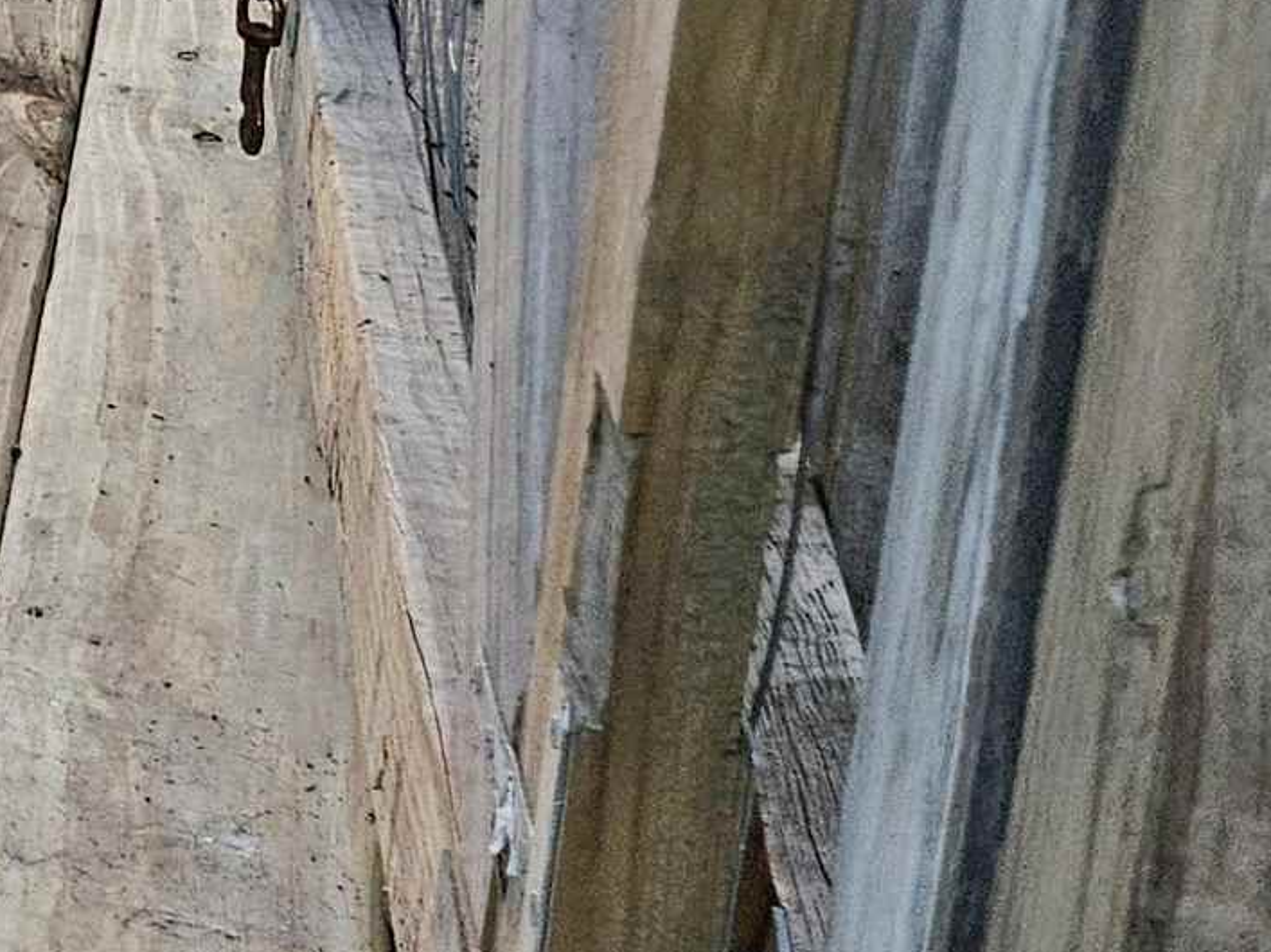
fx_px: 3671
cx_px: -1188
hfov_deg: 15.9
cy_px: -501
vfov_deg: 13.8
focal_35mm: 100
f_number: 1.8
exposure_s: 1/120
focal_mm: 5.4
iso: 64
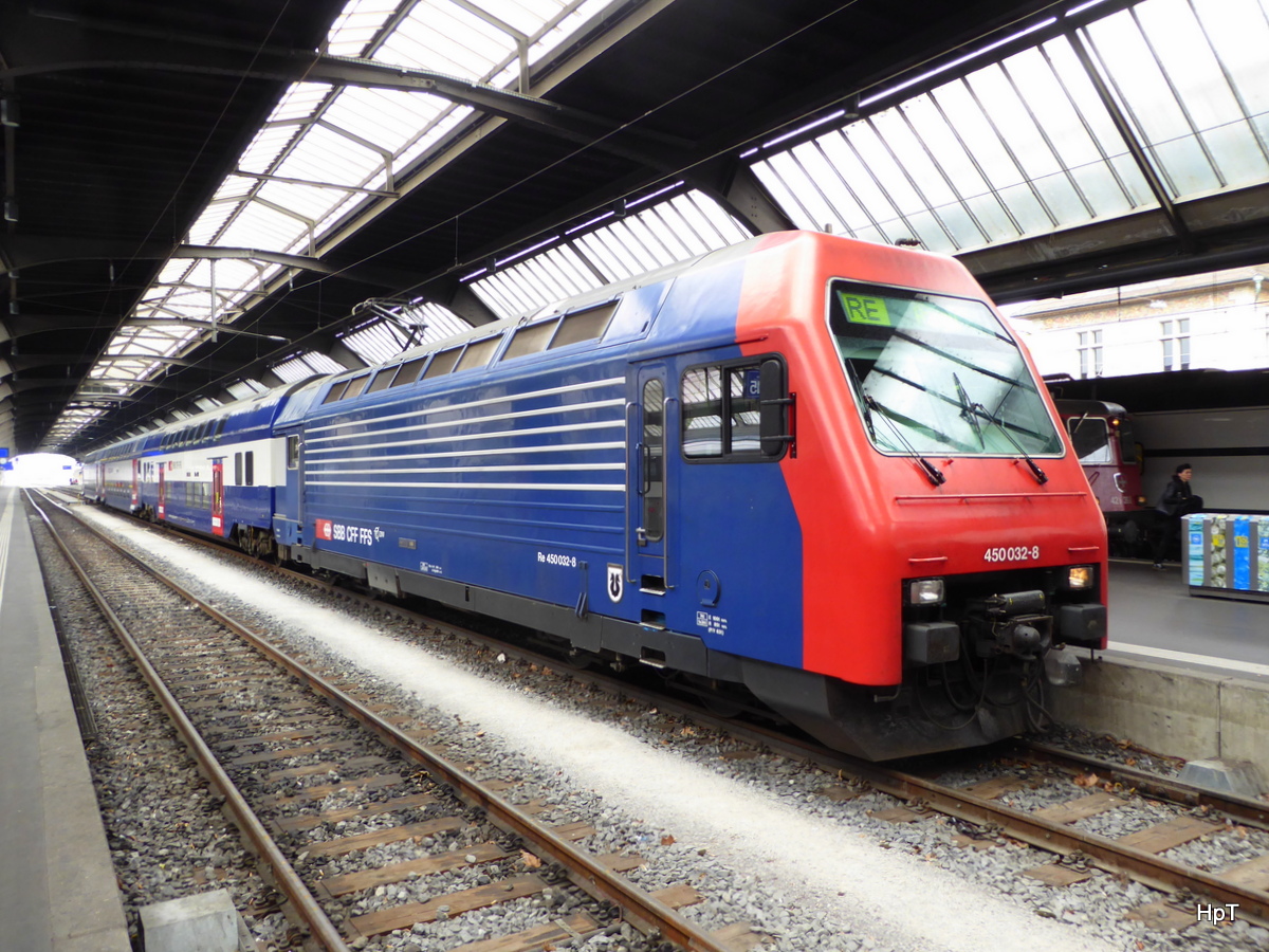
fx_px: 990
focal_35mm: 27
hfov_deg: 65.3
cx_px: 634
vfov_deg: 51.4
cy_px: 476
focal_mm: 4.7
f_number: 3.4
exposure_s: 1/60
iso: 160
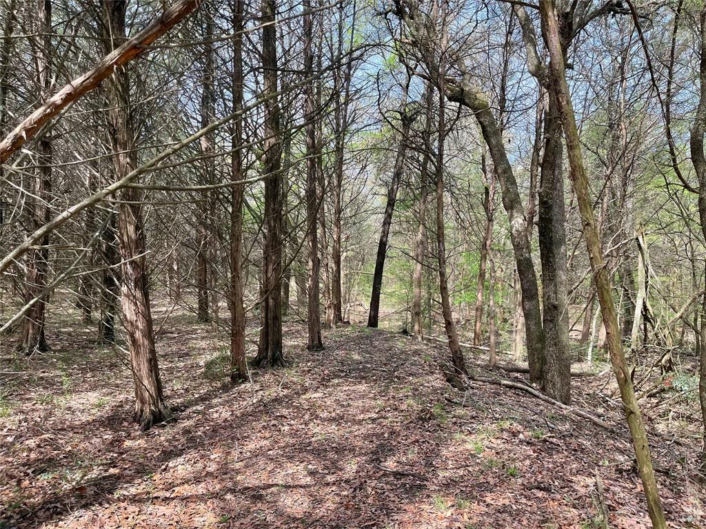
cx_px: 353
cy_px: 264
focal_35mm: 26
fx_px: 530
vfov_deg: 53.1
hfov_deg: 67.3
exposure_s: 1/331
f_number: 1.6
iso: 50
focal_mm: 5.1
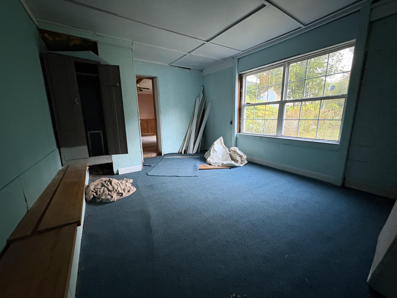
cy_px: 149
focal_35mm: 14
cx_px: 198
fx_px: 161
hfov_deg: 102.1
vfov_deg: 85.7
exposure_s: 1/56
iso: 1000
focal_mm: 2.22
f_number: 2.2
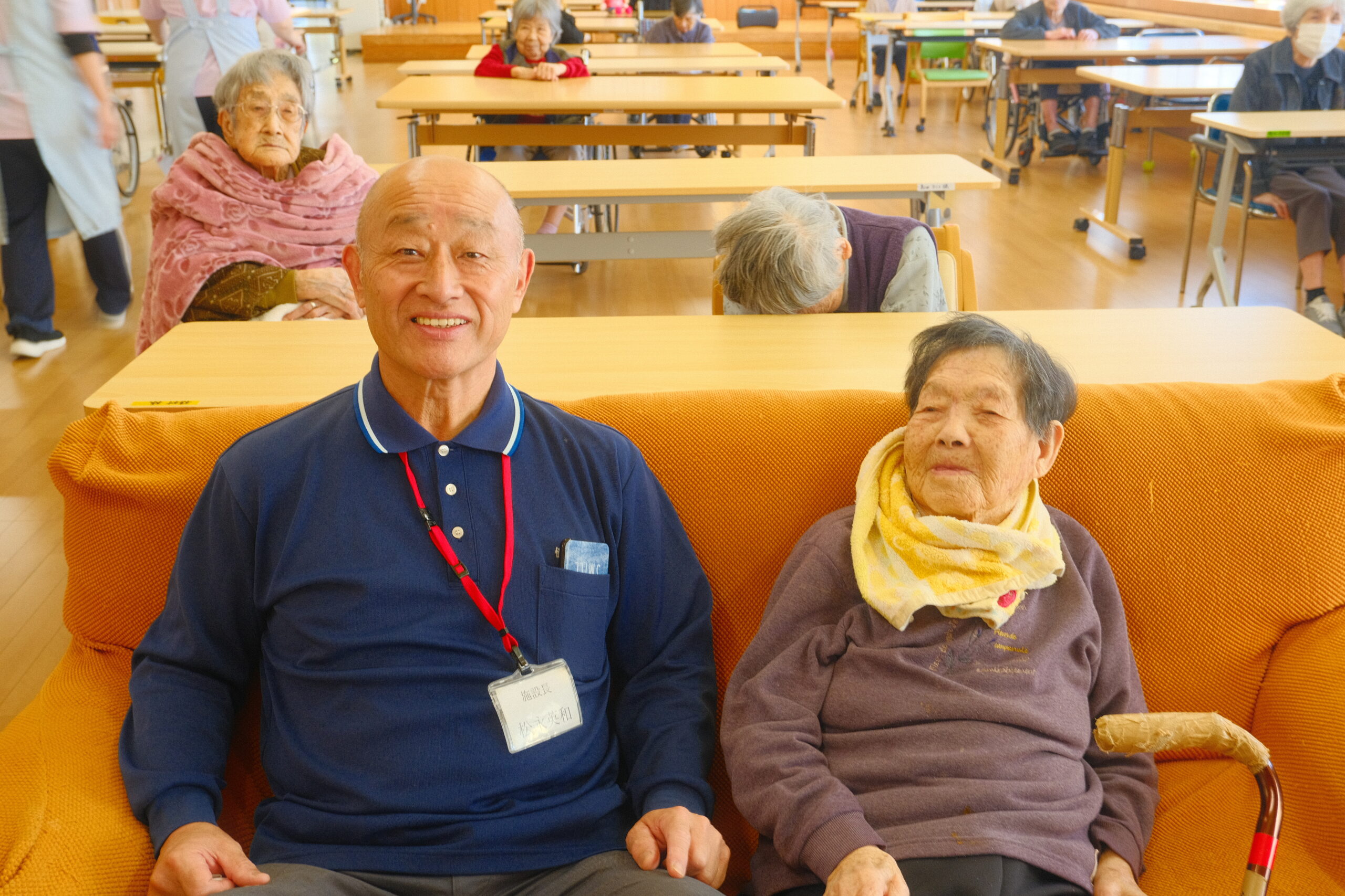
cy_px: 448
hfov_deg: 51.9
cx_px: 672
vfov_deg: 35.9
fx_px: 1382
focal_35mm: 37
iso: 800
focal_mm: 24.9
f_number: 5.6
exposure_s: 1/12
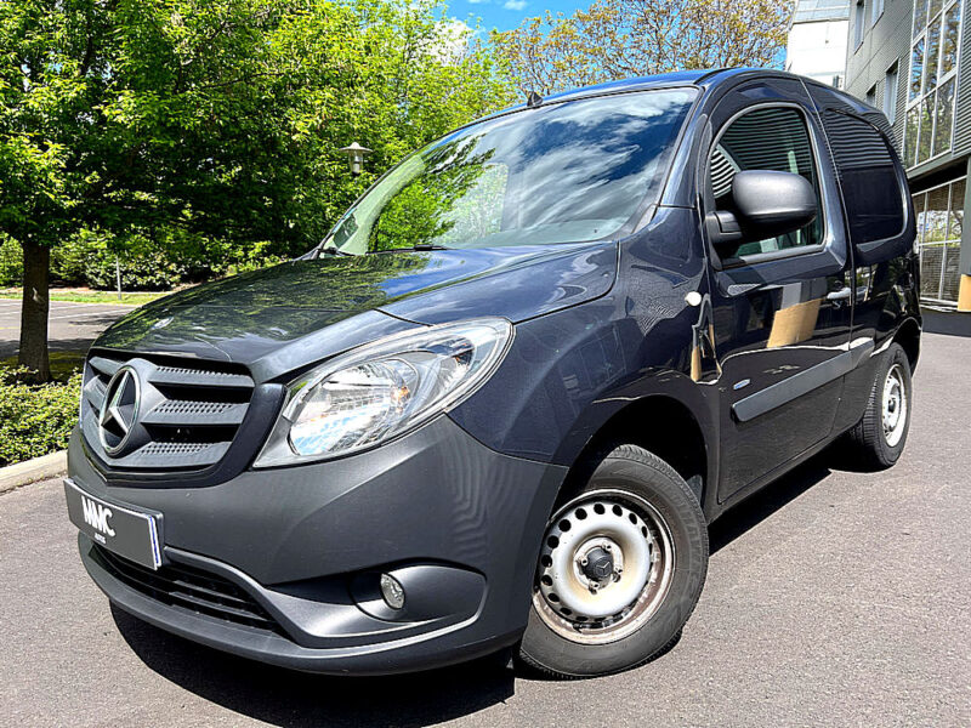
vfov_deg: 53.1
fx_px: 729
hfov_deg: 67.3
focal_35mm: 26
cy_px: 364
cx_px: 486
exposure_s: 1/1901
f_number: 1.5
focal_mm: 5.7
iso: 50
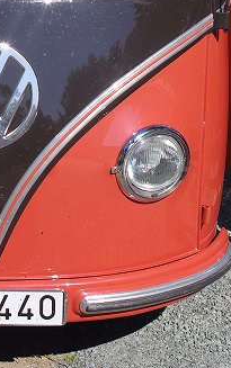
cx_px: 1
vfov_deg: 19.3
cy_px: 6
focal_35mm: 105
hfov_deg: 12.3
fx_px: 1055
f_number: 6.3
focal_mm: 28
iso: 100
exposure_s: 1/250
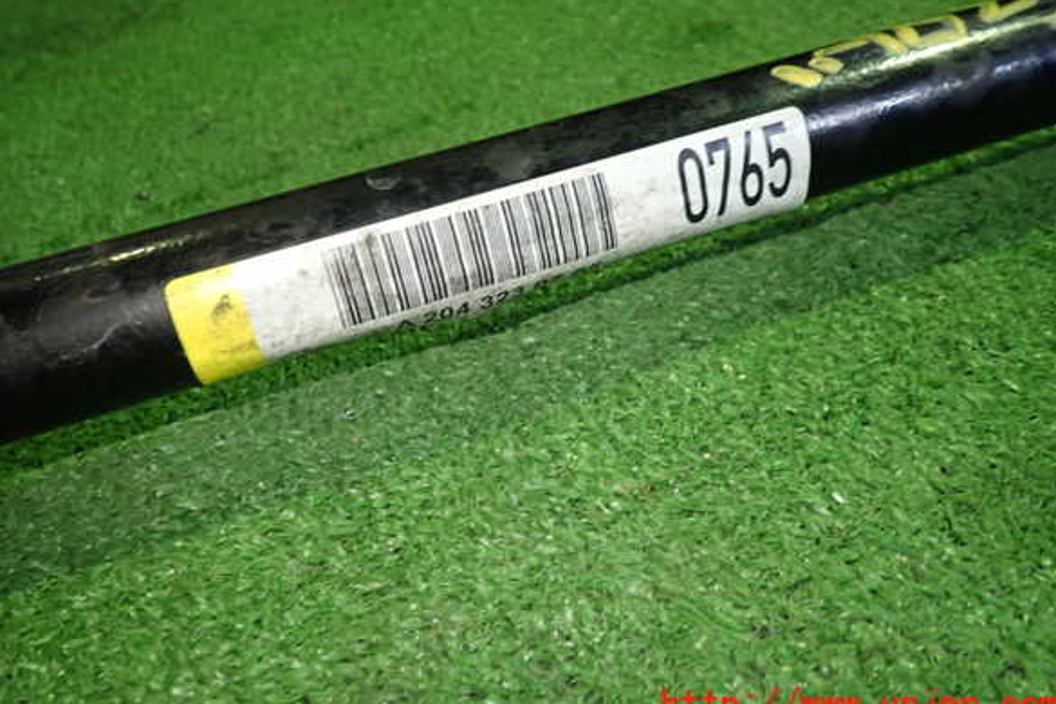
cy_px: 323
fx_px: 939
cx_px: 527
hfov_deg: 58.7
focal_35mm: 32
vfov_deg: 41.1
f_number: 2.3
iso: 200
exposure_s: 1/30
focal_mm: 5.4
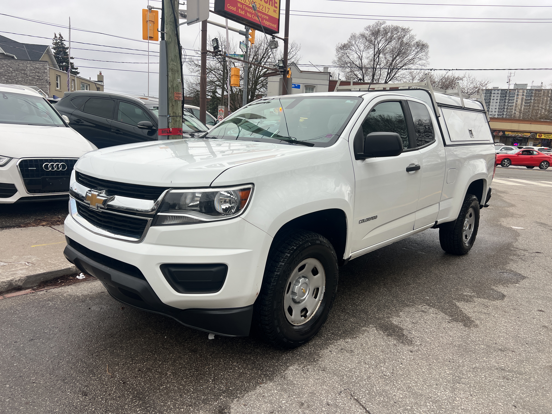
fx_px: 415
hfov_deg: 67.3
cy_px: 207
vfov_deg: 53.1
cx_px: 276
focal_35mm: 26
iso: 50
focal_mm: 5.7
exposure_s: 1/347
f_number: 1.5
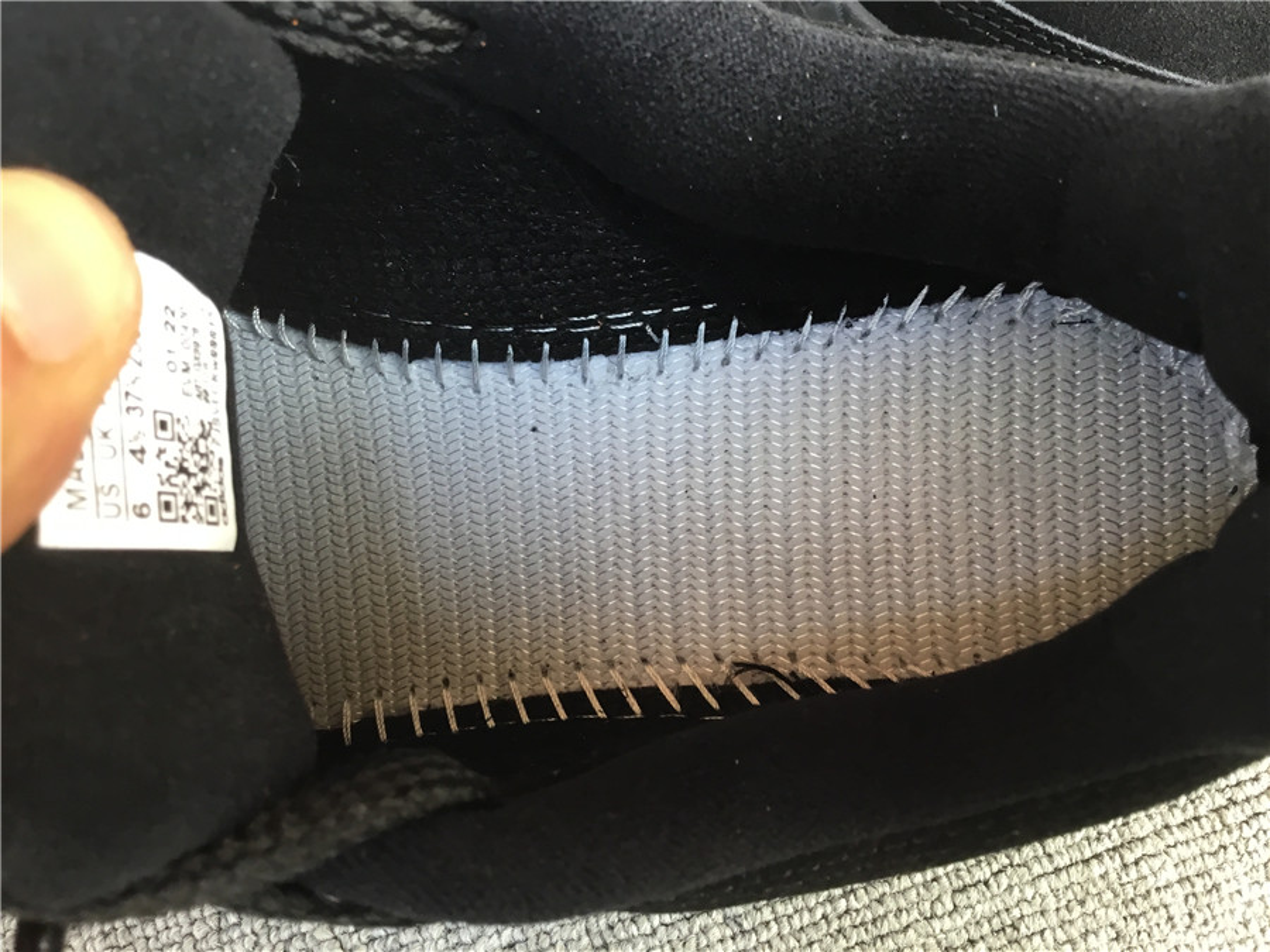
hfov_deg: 58.4
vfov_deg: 45.4
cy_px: 476
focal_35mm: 31
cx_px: 635
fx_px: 1137
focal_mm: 3.3
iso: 32
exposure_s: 1/33
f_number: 2.4
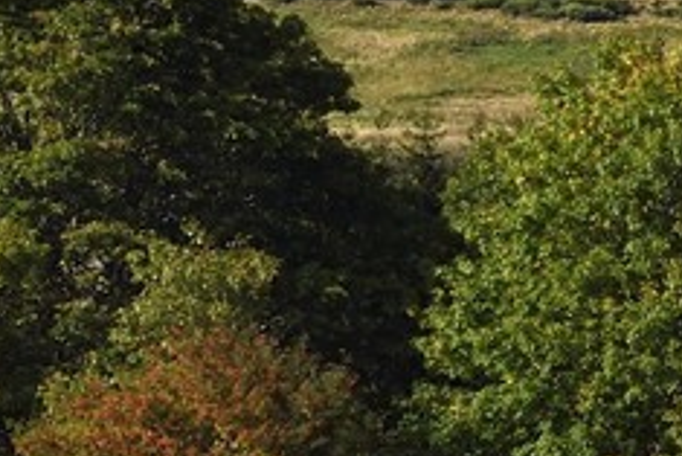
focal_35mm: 694
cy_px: -35
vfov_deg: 2.0
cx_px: 2307
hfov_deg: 2.9
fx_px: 13155
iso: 200
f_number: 10
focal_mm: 102
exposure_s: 1/320
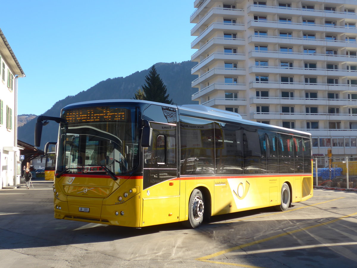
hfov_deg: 41.2
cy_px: 134
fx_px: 474
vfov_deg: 31.5
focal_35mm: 46
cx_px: 178
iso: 80
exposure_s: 1/640
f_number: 3
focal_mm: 9.5
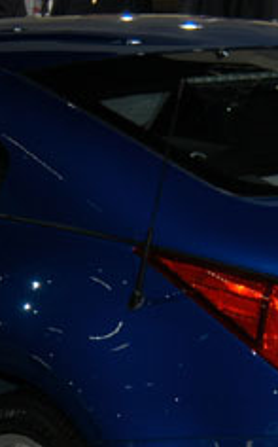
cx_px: 213
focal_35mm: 149
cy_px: 350
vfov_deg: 14.0
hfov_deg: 8.8
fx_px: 1811
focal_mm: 34
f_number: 5
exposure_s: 1/60
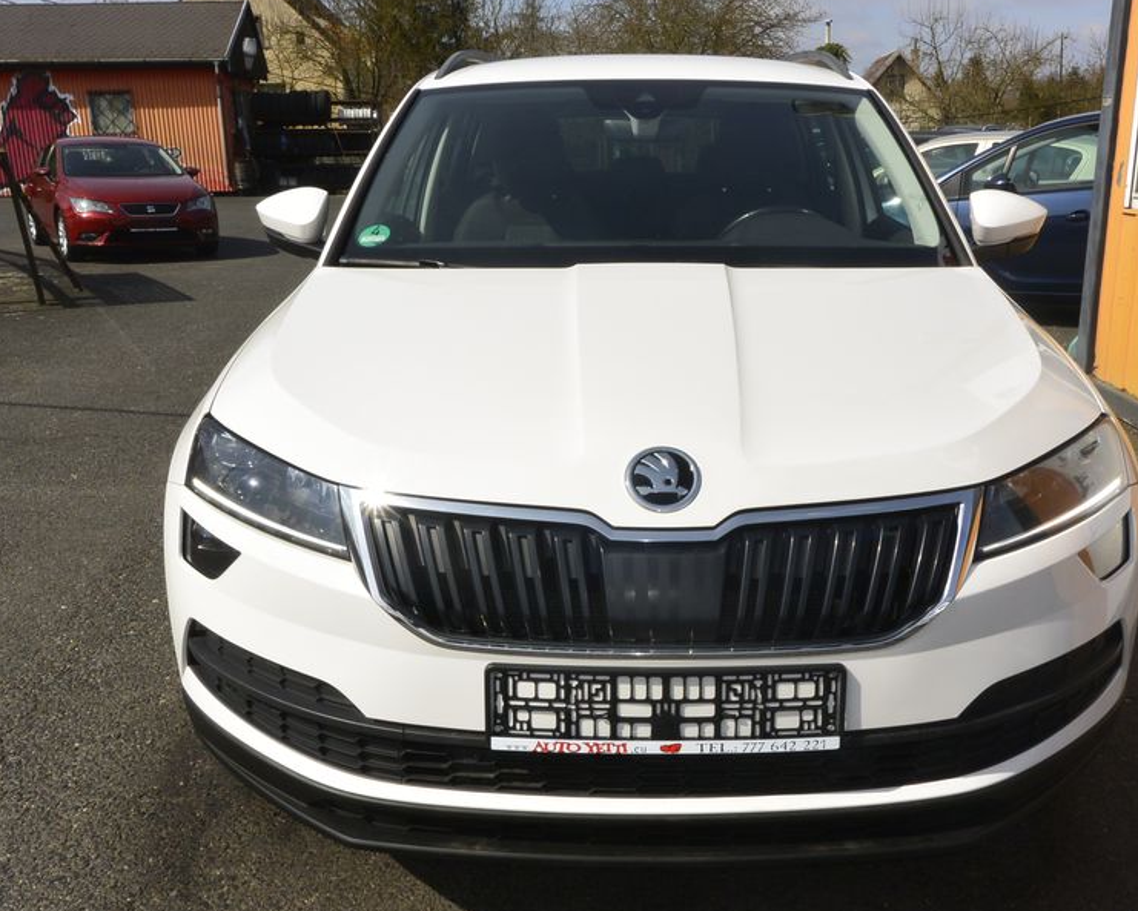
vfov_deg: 42.2
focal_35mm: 35
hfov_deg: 51.4
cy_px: 500
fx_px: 1179
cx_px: 636
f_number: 13
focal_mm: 10
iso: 160
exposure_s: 1/250
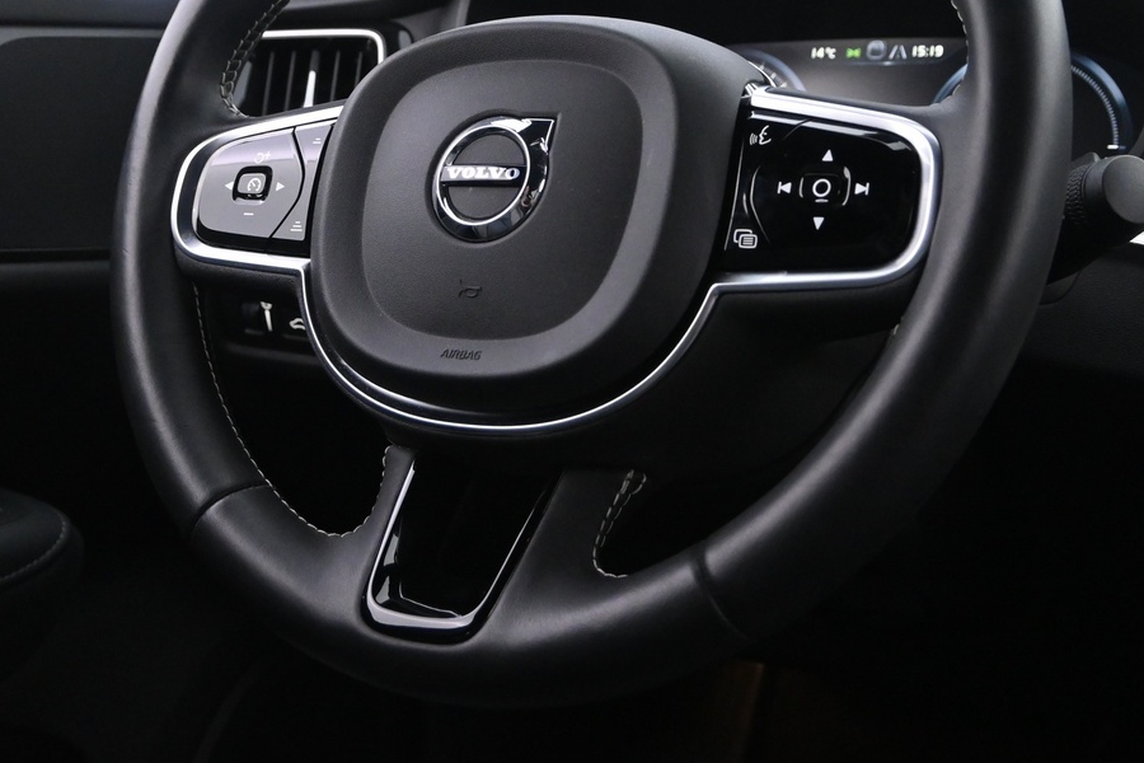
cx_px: 578
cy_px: 202
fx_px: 1716
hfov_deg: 36.9
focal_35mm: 54
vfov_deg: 24.8
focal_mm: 20
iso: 2500
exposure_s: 1/25
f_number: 3.8
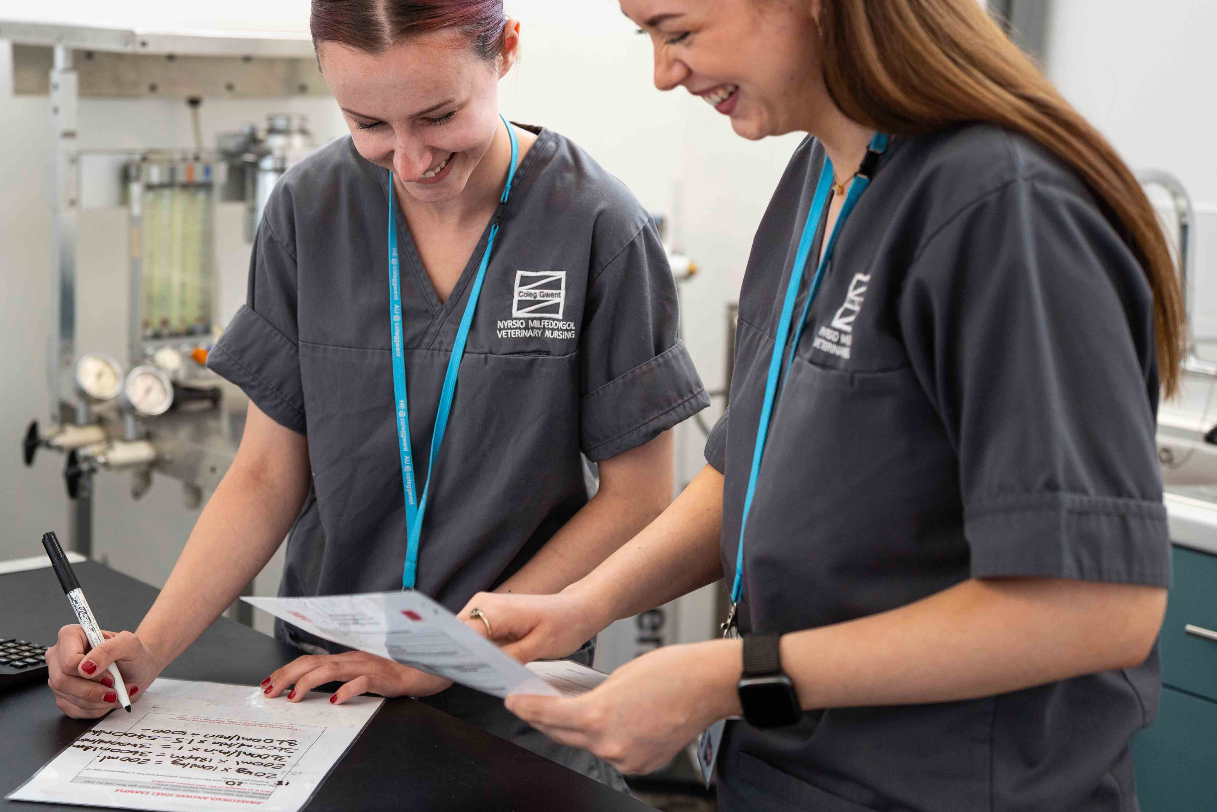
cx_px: 486
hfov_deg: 33.8
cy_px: 313
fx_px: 1994
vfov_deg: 22.9
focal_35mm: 59
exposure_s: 1/320
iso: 800
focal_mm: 45
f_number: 2.8
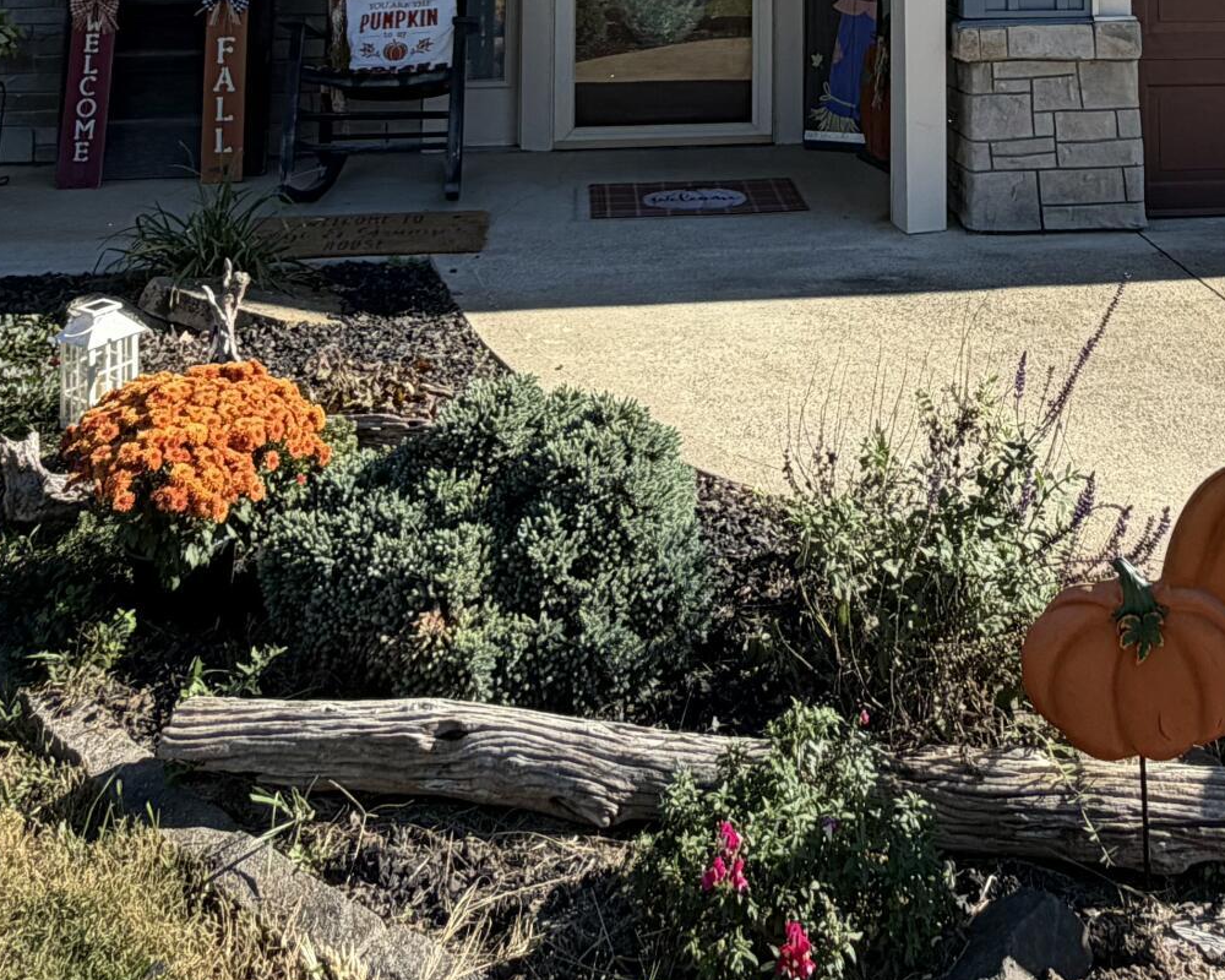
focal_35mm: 41
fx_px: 1486
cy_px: -273
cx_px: 826
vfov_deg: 29.7
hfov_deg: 44.1
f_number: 2.2
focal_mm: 2.22
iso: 40
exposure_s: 1/679
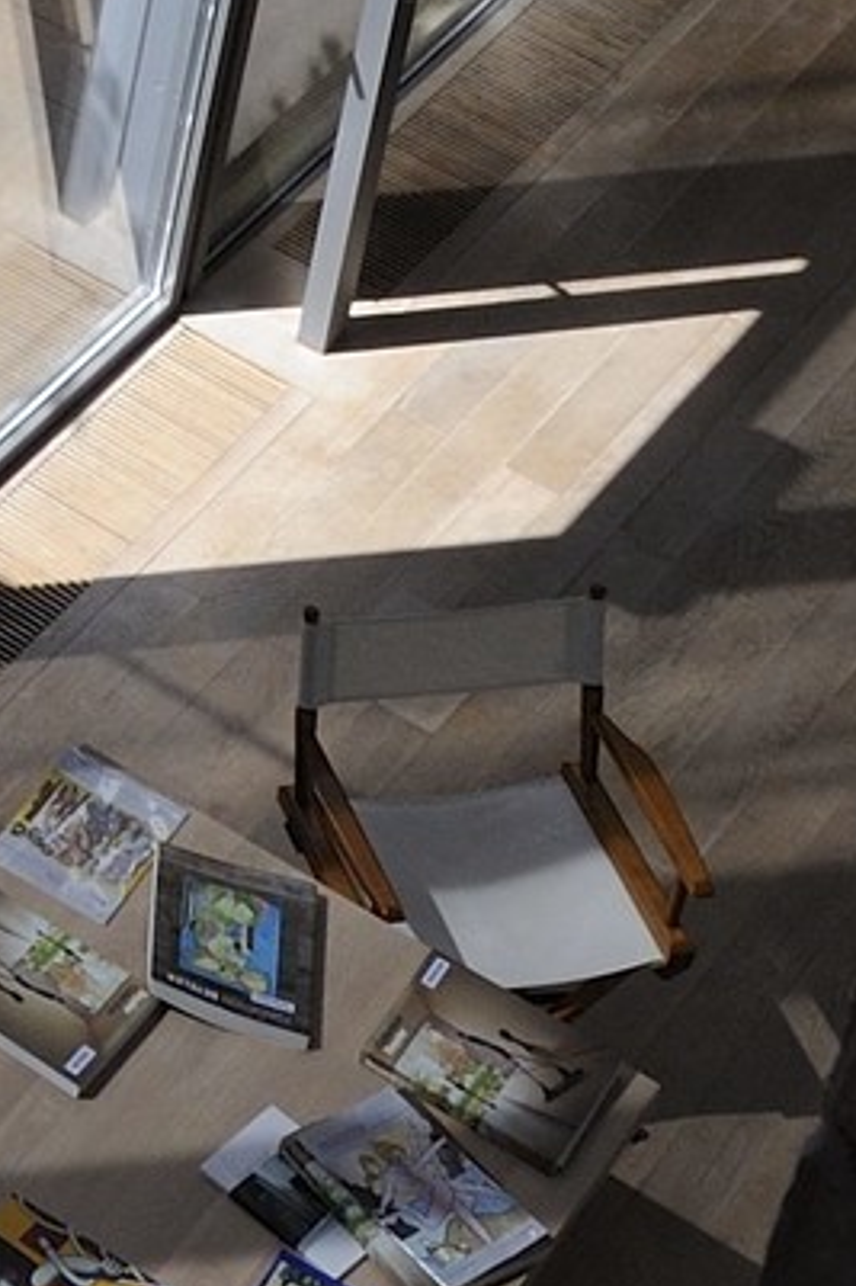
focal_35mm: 126
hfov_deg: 9.3
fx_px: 4498
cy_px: -637
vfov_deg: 15.1
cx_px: -1417
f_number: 16
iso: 400
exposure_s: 1/60
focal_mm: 21
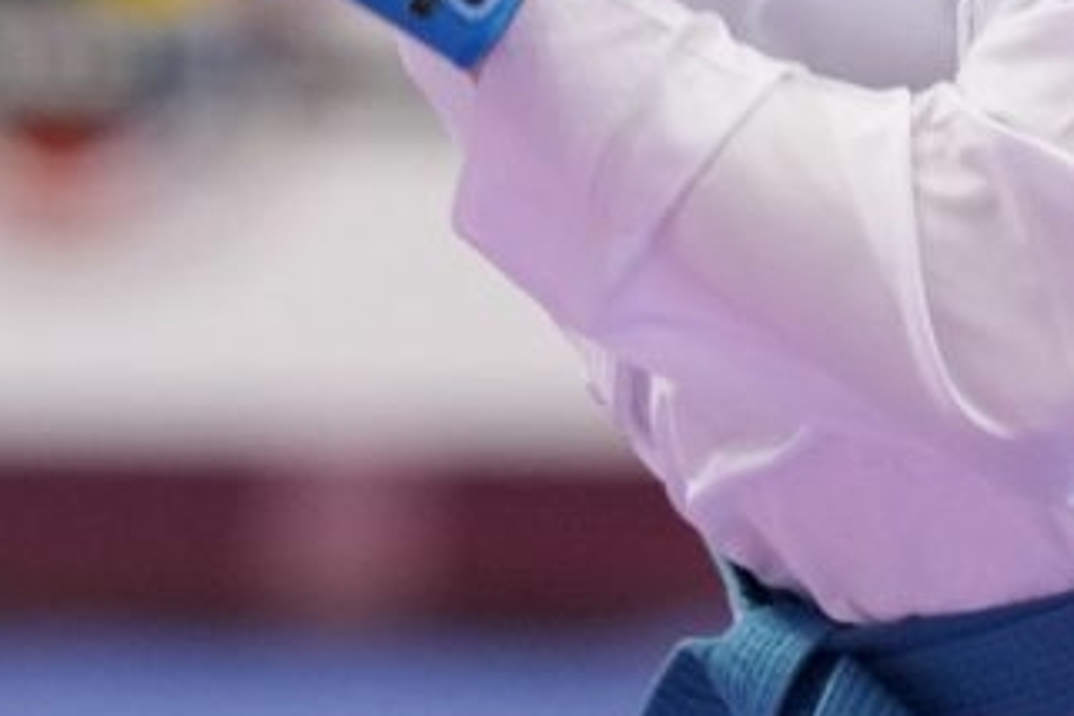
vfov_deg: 1.5
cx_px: 545
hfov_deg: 2.2
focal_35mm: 937
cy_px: 137
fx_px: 27952
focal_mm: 167
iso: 3200
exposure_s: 1/1000
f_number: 2.8
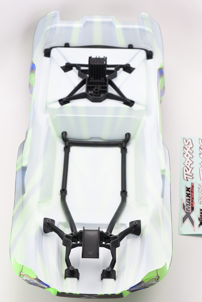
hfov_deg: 16.1
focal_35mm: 85
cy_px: 151
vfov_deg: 23.9
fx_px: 715
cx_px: 101
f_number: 8
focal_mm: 85
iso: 1000
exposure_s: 1/100
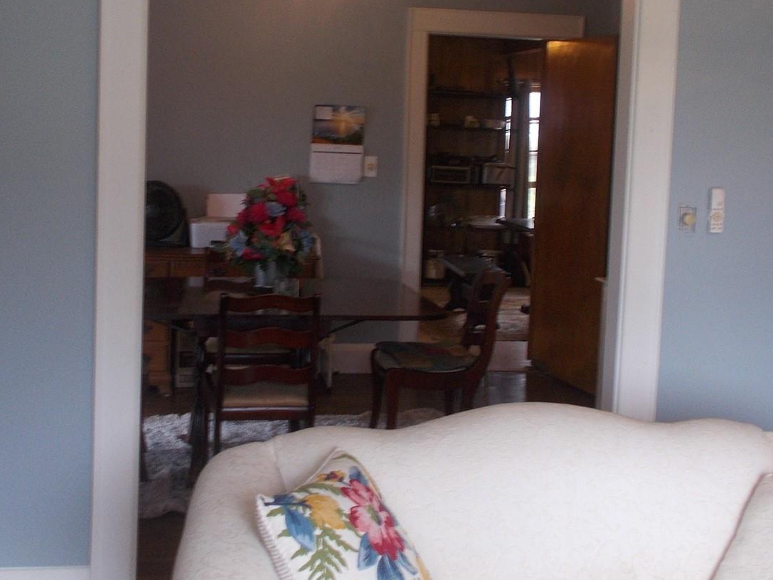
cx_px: 370
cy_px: 209
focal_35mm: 49
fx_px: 1094
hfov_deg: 38.9
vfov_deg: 29.5
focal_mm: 4.6
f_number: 3.2
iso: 100
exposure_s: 1/25
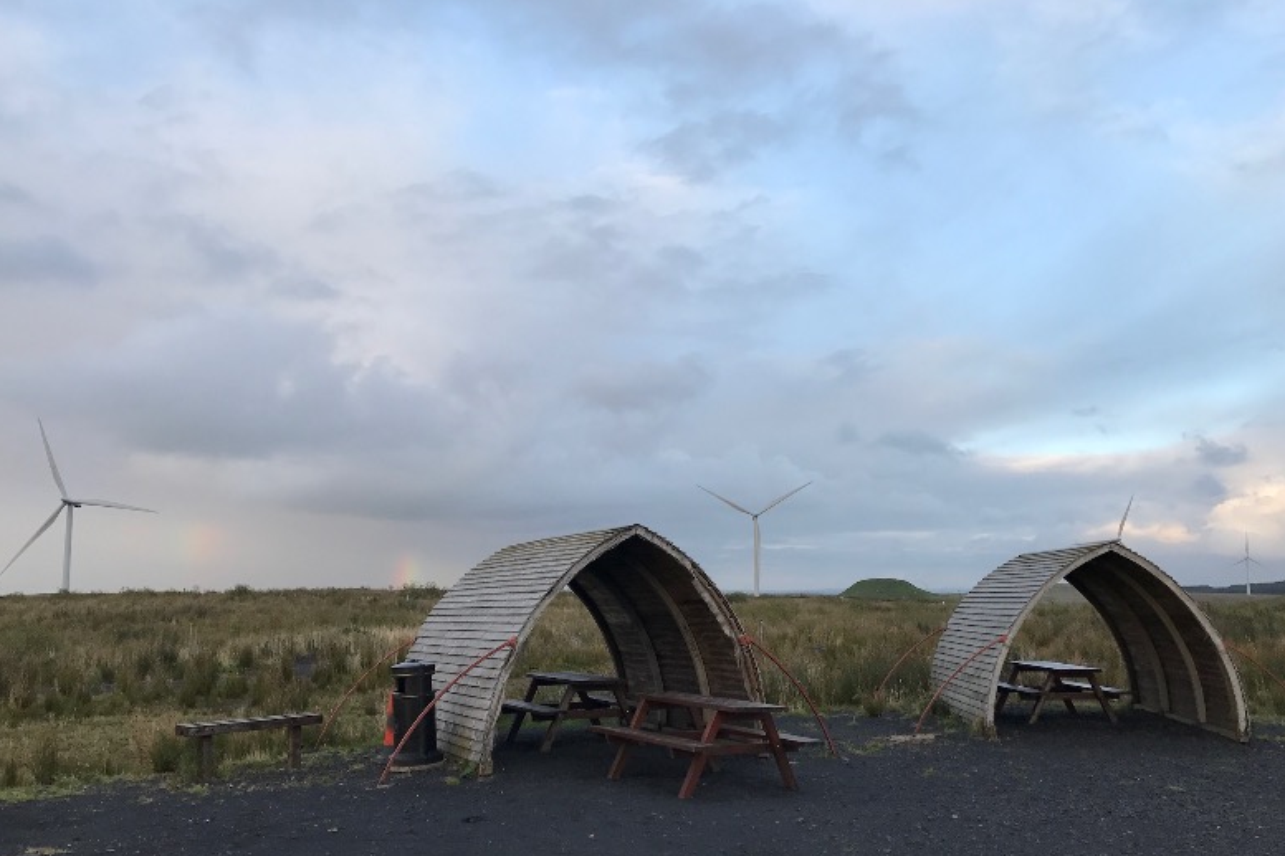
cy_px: 487
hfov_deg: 61.9
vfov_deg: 43.5
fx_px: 1071
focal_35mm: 30
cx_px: 652
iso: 20
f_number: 1.8
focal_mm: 3.99
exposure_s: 1/334
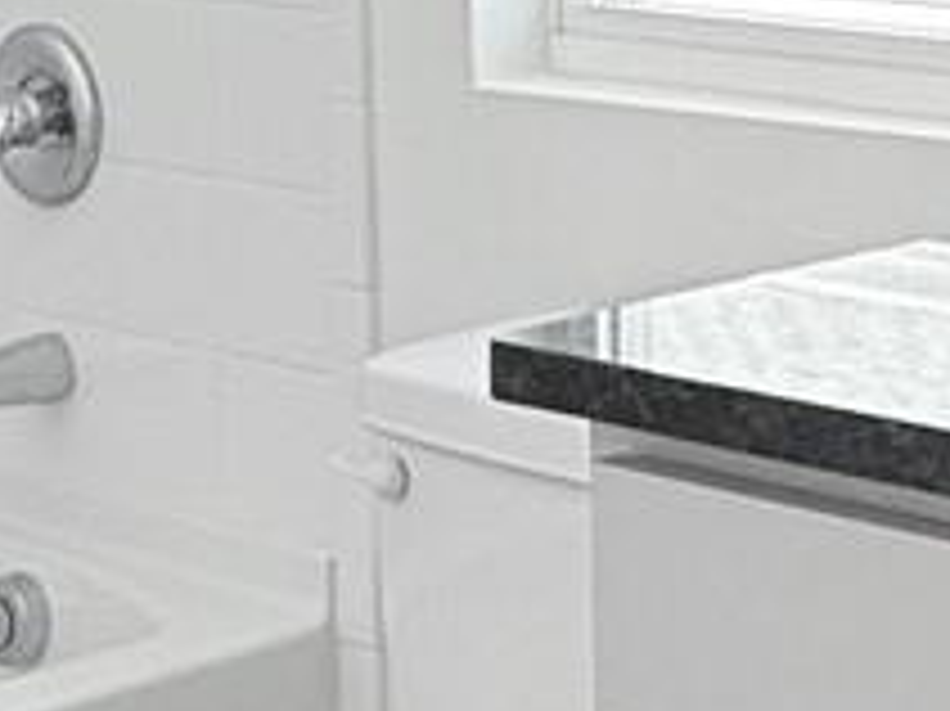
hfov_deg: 17.3
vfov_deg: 13.8
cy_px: 81
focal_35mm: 106
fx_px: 2907
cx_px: 1288
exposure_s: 1/99
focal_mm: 2.22
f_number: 2.2
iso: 64
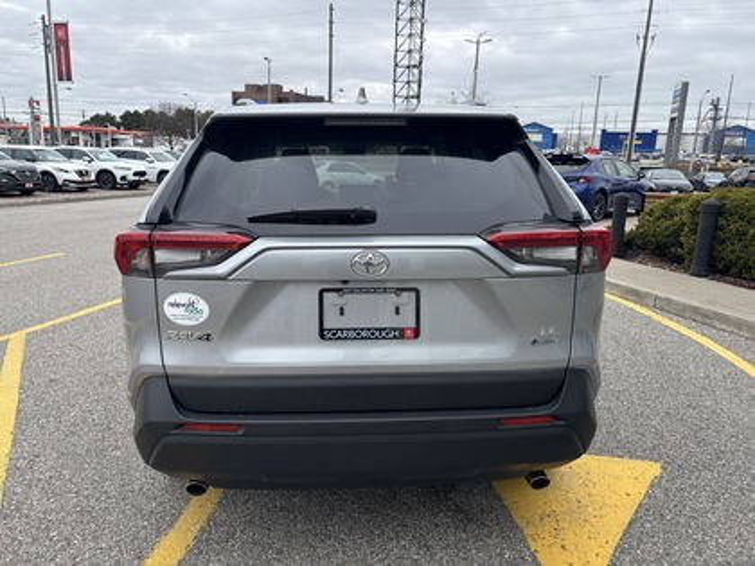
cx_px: 378
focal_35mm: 26
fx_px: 567
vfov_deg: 53.1
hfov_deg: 67.3
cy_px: 283
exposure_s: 1/1263
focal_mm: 5.96
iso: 50
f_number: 1.6
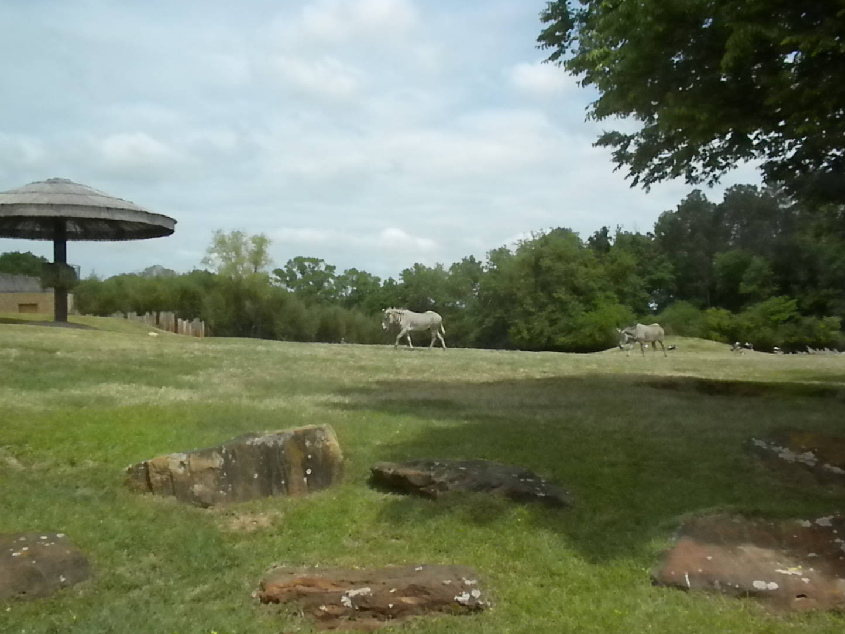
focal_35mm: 41
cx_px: 431
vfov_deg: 35.1
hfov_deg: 45.8
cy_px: 324
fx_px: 1001
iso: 640
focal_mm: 6.6
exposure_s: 1/758
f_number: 10
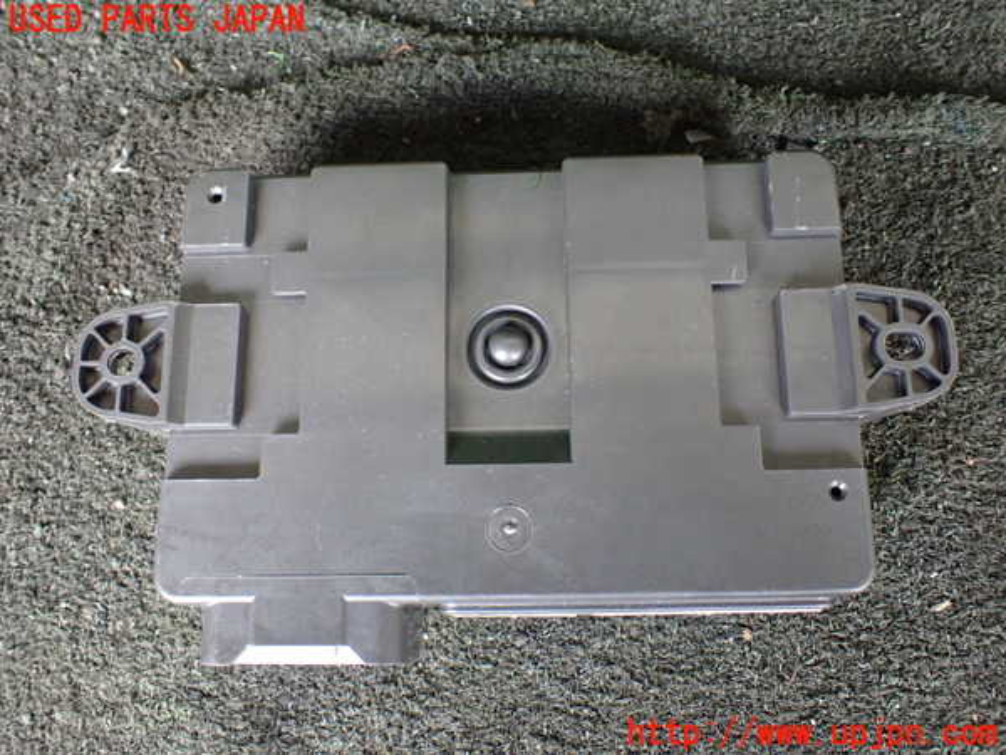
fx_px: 872
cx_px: 503
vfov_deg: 46.8
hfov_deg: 60.0
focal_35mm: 30
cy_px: 378
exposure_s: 1/60
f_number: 2.3
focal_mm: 5.4
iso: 800
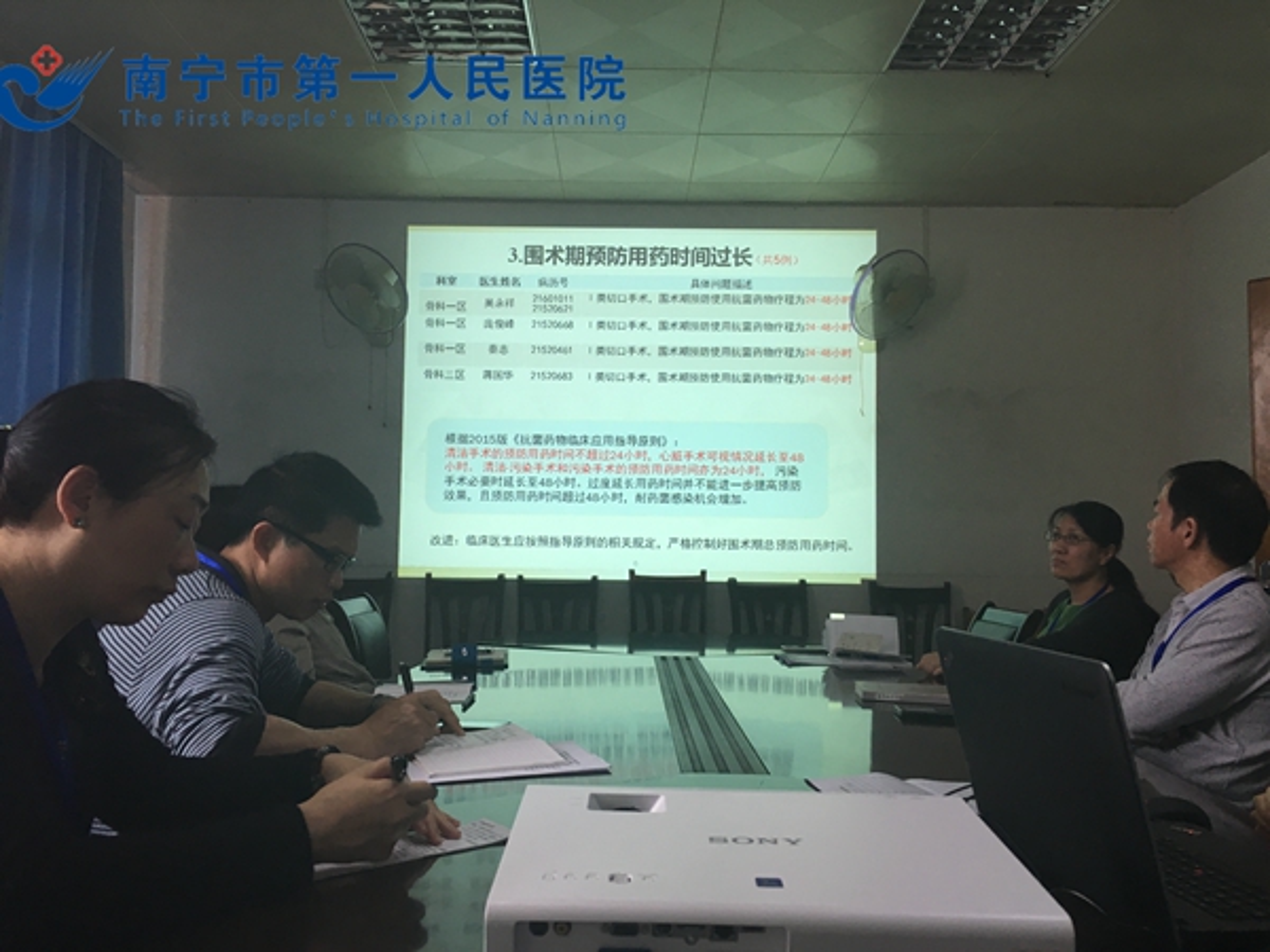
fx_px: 1064
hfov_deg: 61.7
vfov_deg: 48.2
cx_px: 635
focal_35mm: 29
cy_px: 476
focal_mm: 4.15
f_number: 2.2
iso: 32
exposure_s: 1/33
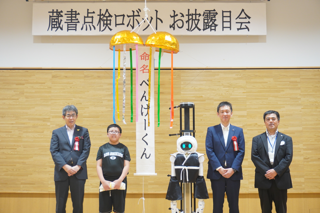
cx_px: 160
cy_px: 106
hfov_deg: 46.4
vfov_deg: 31.8
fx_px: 373
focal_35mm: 42
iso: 640
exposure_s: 1/50
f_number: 4.5
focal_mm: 28
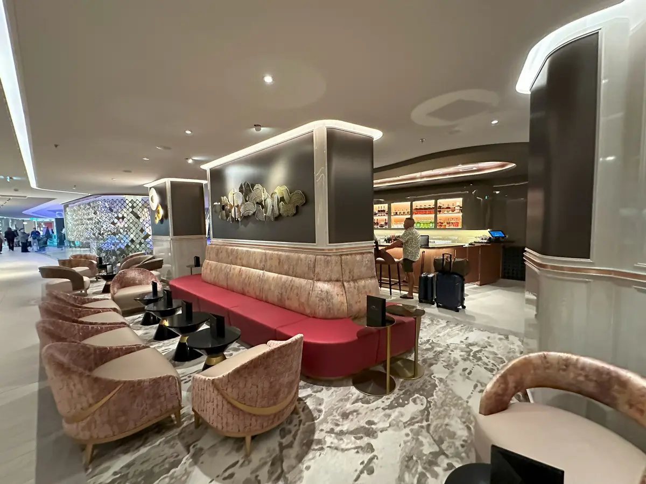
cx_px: 323
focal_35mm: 14
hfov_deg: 102.1
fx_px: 261
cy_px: 242
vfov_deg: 85.7
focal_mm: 2.22
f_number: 2.2
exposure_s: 1/60
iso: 1000
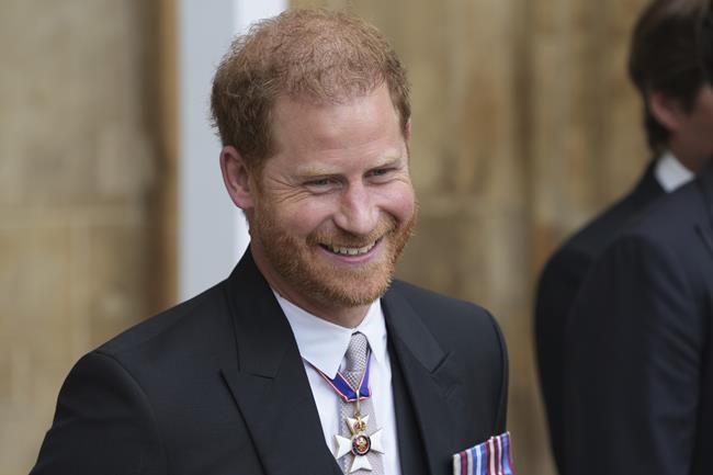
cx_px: 356
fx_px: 3960
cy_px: 238
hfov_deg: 10.3
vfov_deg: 6.9
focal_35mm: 200
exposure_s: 1/500
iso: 800
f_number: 5
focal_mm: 200
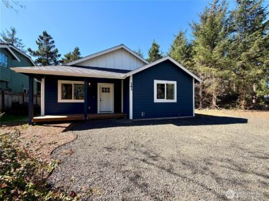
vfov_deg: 85.7
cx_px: 134
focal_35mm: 14
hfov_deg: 102.1
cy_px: 100
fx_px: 109
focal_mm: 2.22
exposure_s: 1/574
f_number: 2.2
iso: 40
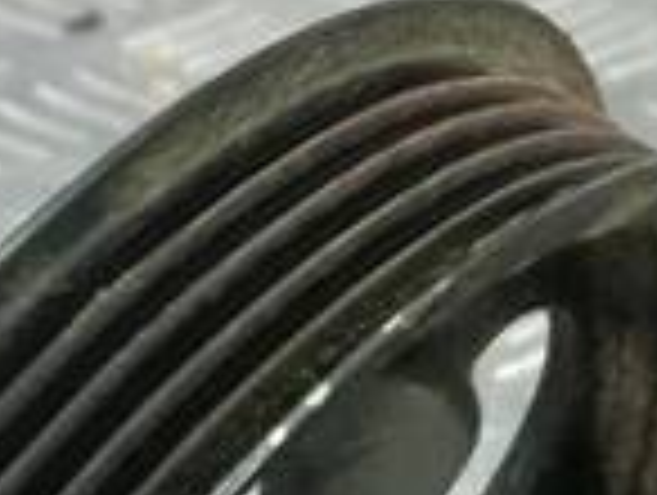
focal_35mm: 175
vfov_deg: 8.0
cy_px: 1125
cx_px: 864
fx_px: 3327
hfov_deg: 11.0
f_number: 1.8
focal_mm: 4.6
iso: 100
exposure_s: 1/50
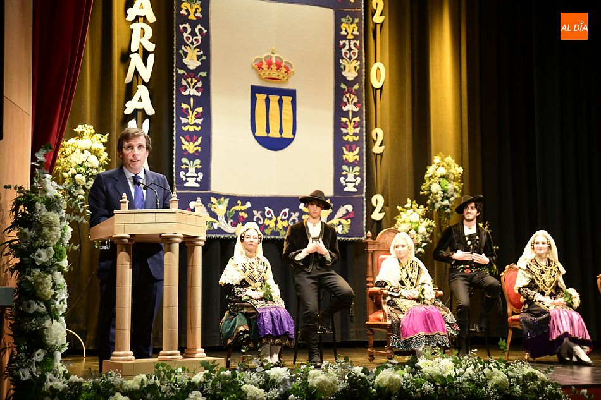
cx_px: 300
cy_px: 200
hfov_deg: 35.6
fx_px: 935
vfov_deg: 24.2
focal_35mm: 56
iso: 2000
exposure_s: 1/60
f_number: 4.5
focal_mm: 56
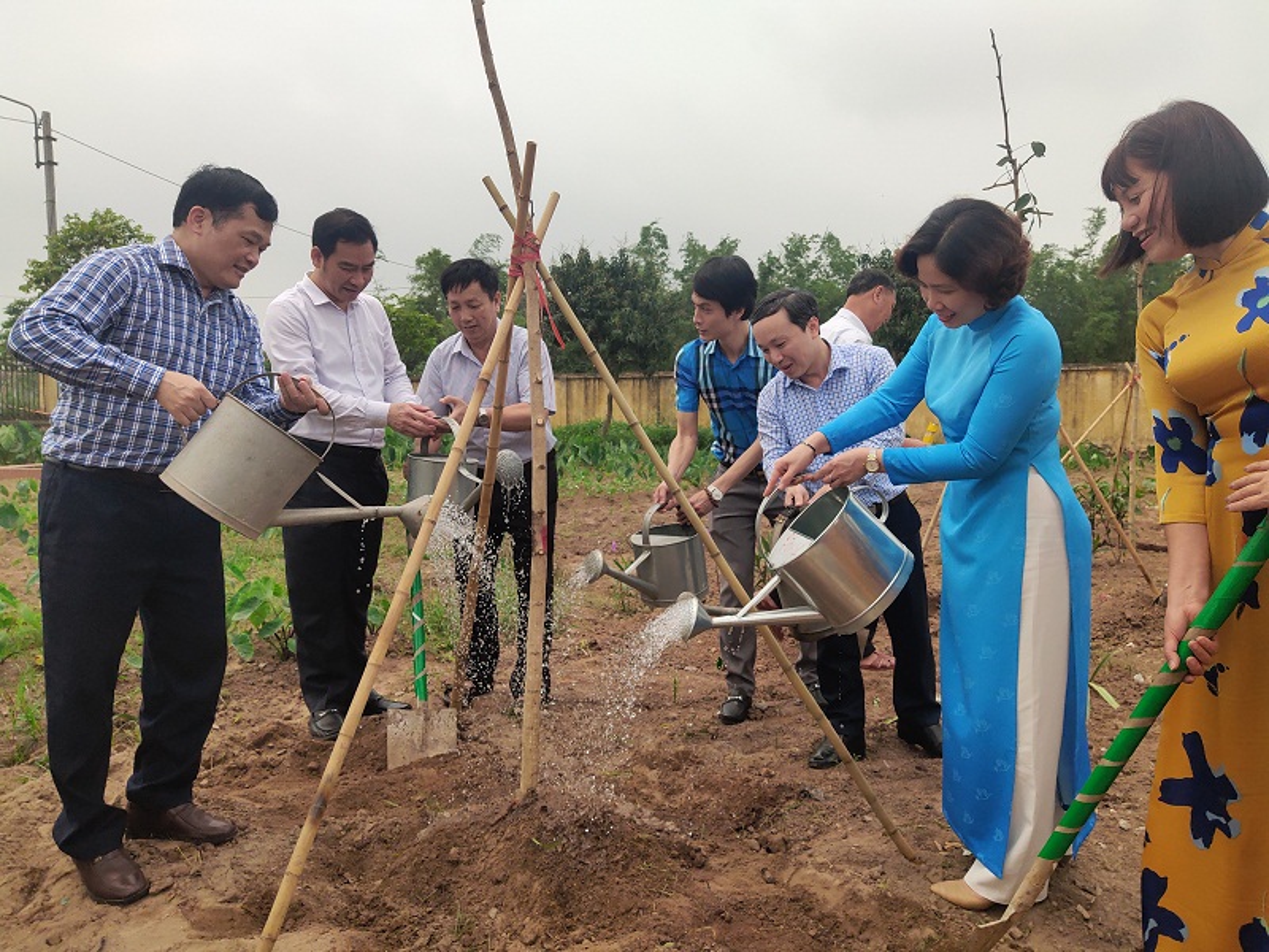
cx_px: 634
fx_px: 916
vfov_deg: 54.9
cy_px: 476
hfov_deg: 69.4
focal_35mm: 25
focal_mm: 4.71
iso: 50
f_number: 1.7
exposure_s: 1/4250
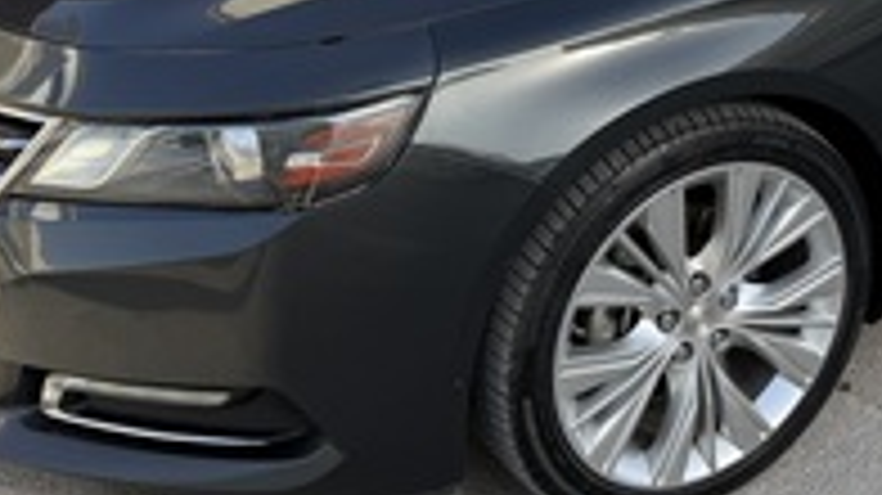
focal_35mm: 61
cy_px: 56
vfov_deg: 19.4
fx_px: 1426
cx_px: 794
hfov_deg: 32.6
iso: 100
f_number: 1.78
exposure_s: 1/1337
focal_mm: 6.76
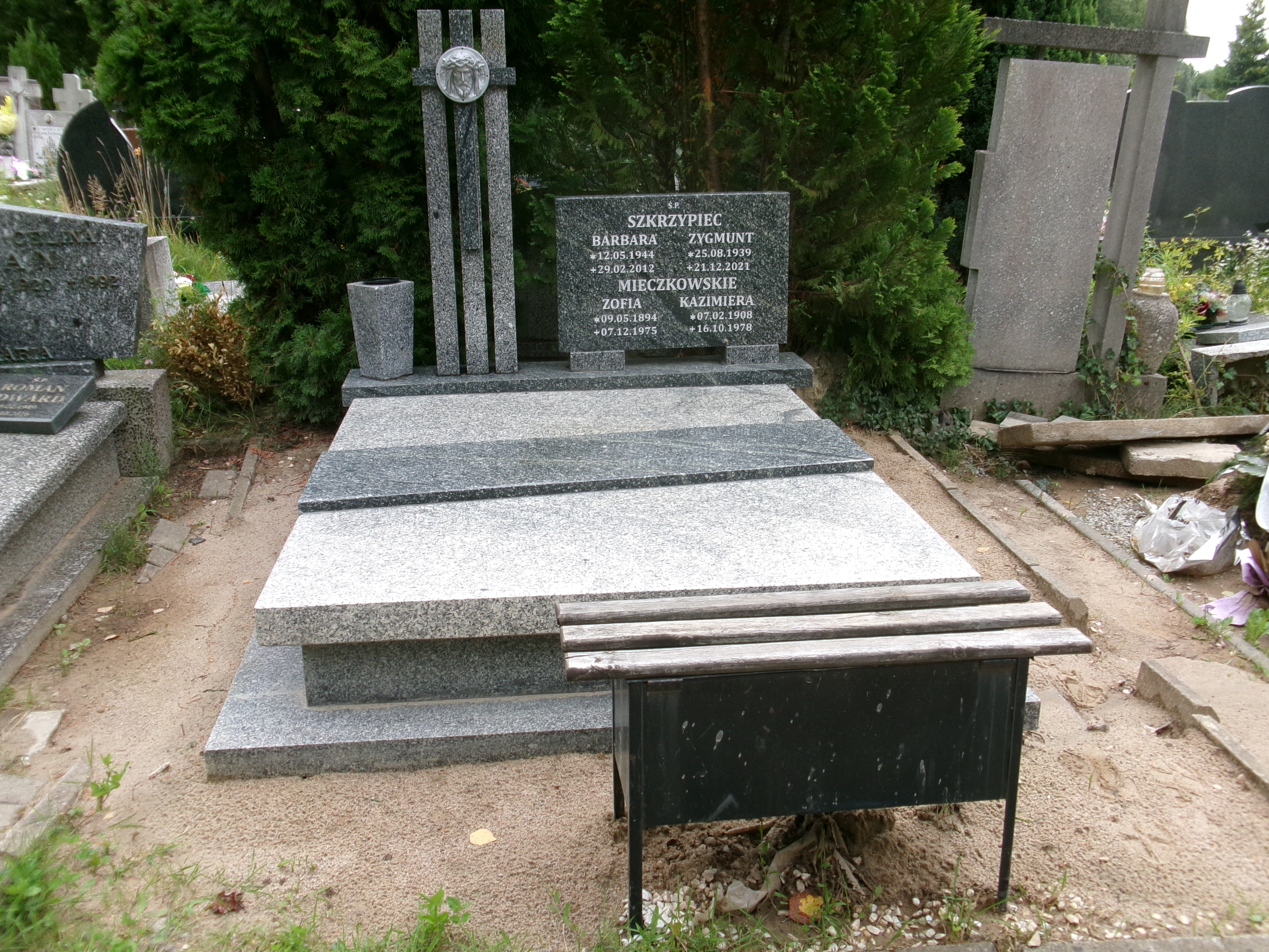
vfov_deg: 45.4
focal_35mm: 31
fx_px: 1137
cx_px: 618
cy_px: 454
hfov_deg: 58.3
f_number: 3.9
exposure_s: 1/240
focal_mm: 5.1
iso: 100
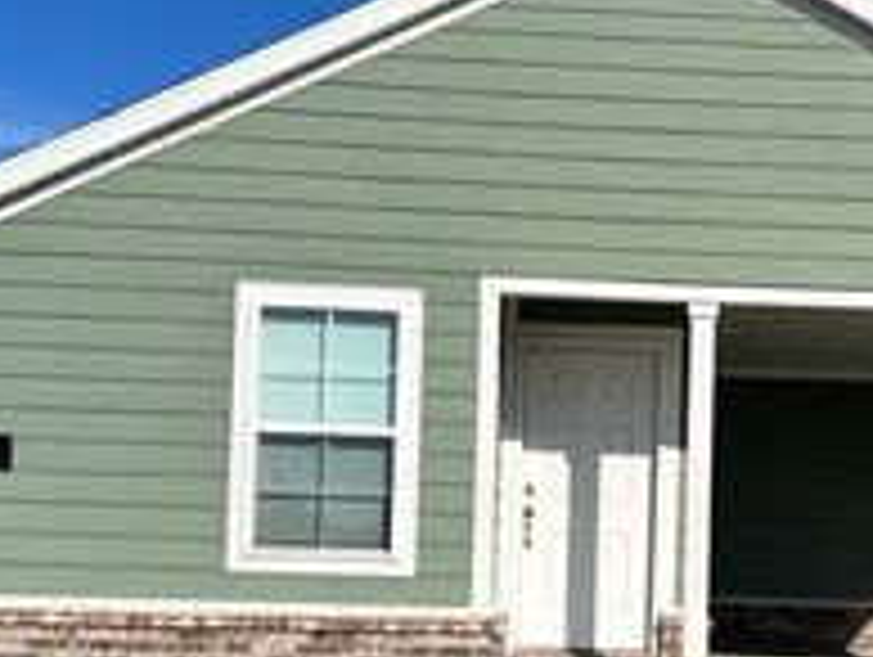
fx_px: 1692
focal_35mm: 67
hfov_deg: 28.6
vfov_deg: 21.9
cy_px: 461
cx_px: 639
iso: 50
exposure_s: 1/8000
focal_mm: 5.7
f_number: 1.5
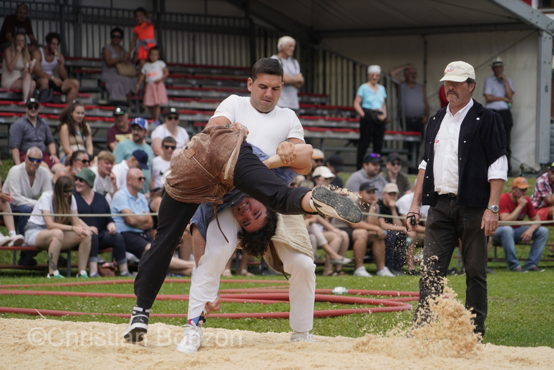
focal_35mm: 208
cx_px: 277
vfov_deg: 6.6
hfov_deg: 9.9
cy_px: 185
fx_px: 3201
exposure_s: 1/1250
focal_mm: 208
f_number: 6.3
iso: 500
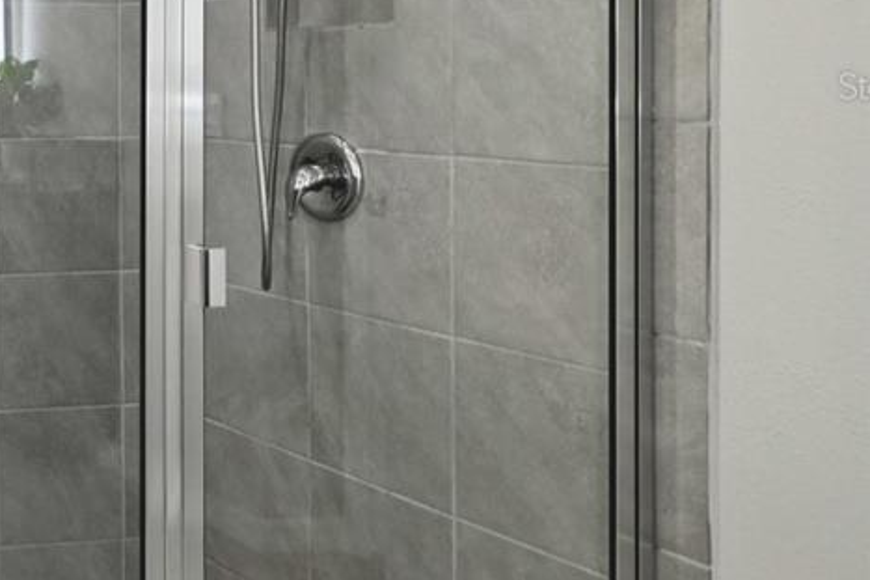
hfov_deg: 26.7
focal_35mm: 48
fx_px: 1160
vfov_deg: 27.3
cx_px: -486
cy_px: 86
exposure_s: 1/100
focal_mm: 14
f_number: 8
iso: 400
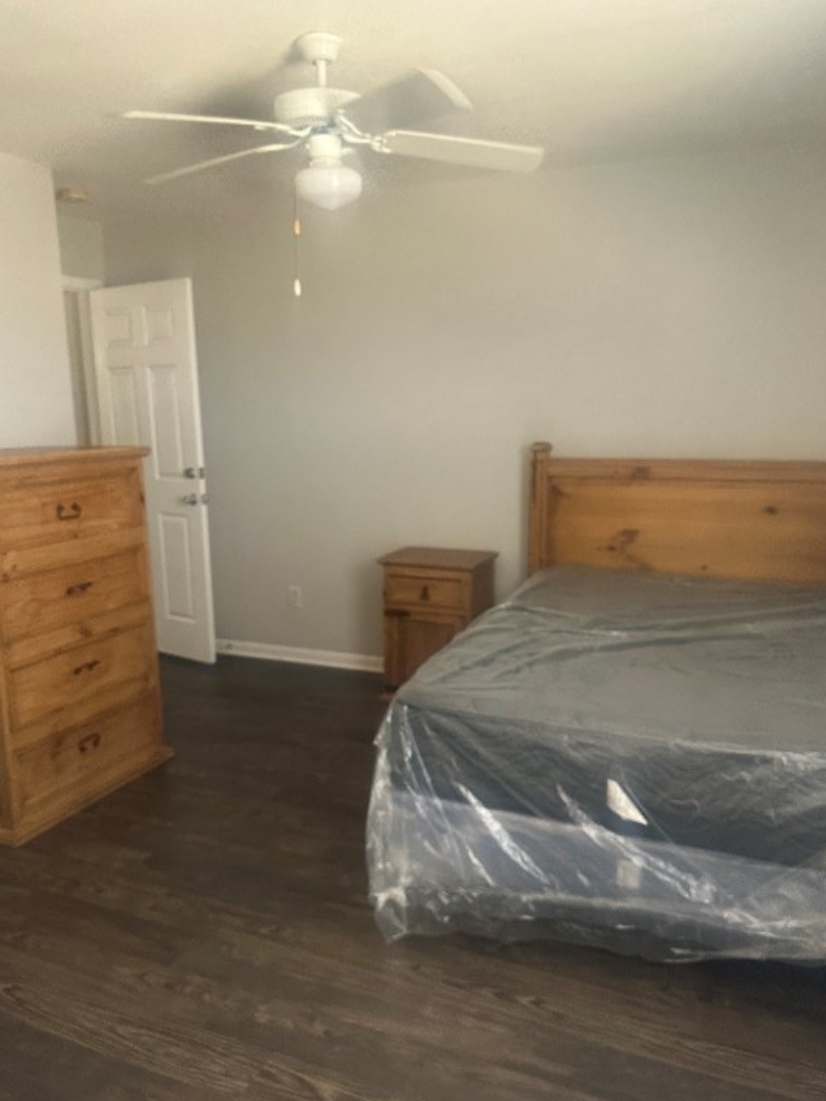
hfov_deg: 53.1
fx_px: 827
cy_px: 576
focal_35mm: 26
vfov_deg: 67.3
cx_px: 425
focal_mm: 6.86
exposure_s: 1/60
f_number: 1.78
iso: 320
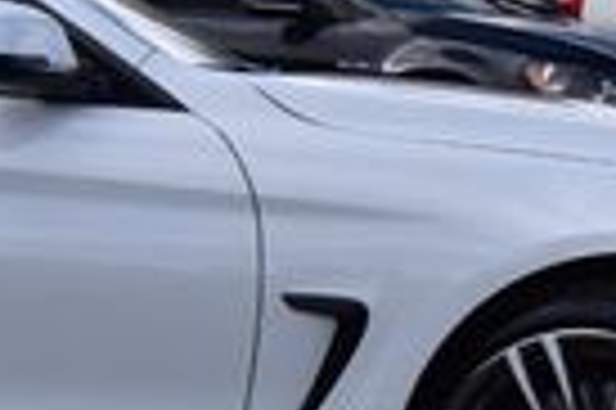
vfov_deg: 7.0
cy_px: 324
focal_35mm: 196
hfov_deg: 10.1
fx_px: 3350
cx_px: -387
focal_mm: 28
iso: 400
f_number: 11
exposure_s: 1/400
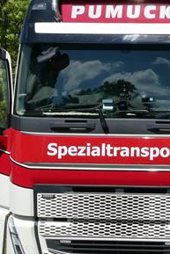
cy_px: 138
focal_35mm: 357
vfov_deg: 5.8
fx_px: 2526
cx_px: 139
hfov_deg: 3.9
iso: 80
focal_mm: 22.3
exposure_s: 1/500
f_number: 5.2
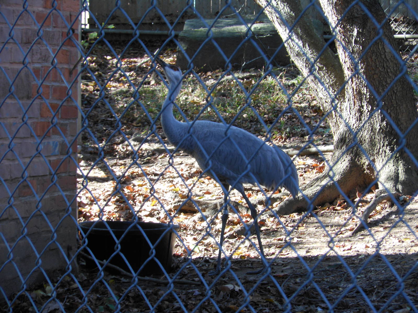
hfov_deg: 14.0
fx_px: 1703
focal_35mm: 141
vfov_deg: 10.5
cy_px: 156
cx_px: 209
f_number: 5.5
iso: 100
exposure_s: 1/30
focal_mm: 25.3
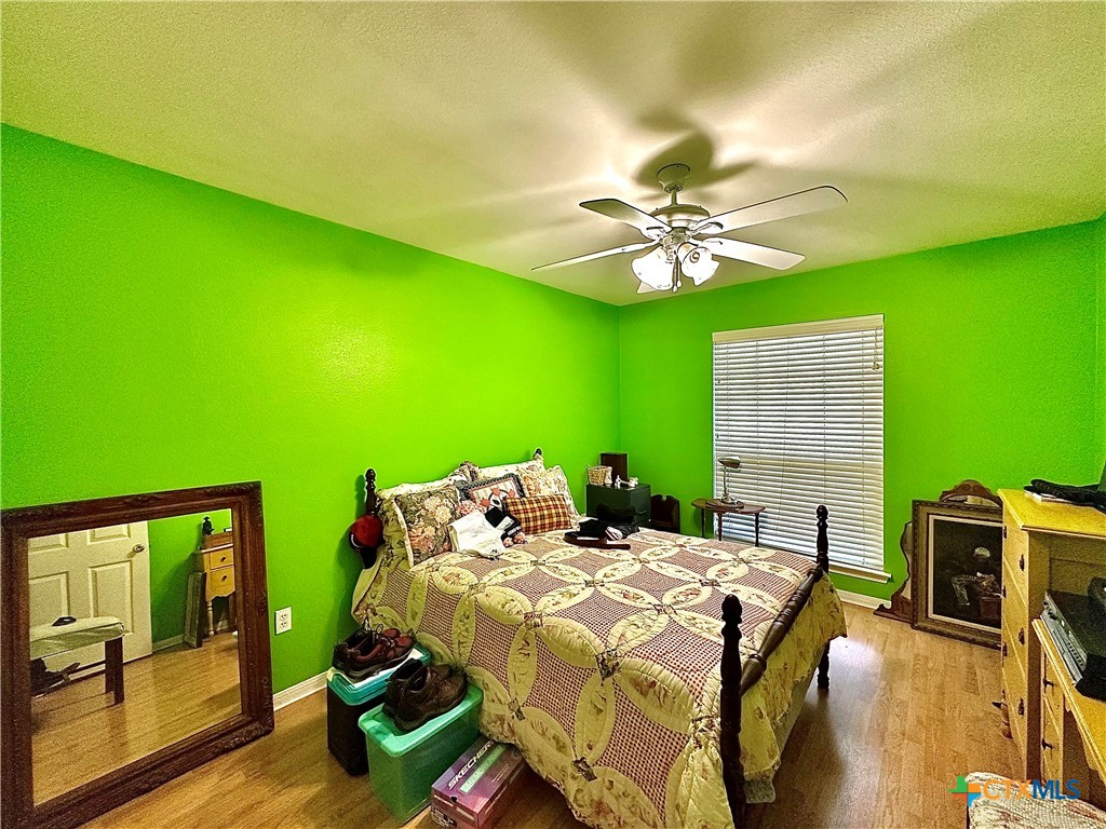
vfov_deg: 85.7
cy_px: 414
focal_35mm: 14
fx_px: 447
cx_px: 553
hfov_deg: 102.1
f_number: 2.2
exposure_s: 1/60
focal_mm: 2.22
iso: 400
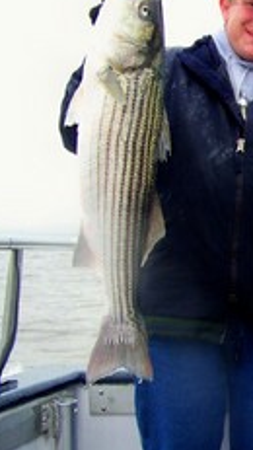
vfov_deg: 31.0
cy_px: 201
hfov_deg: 16.3
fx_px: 811
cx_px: 376
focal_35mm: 68
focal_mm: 5.85
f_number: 2.8
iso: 64
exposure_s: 1/125
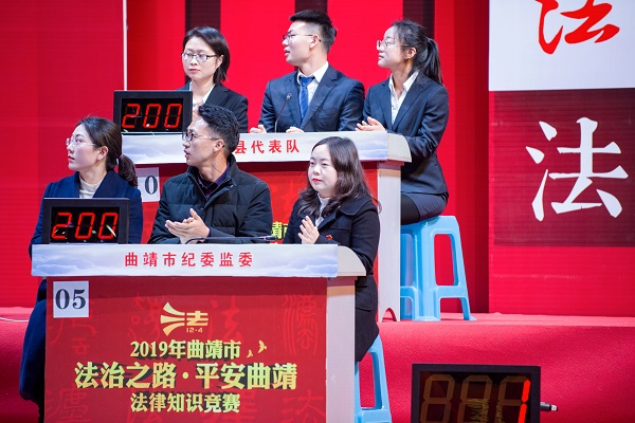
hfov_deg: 10.3
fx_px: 3528
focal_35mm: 200
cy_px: 212
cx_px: 318
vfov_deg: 6.9
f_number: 3.2
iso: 1100
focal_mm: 200
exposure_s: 1/160
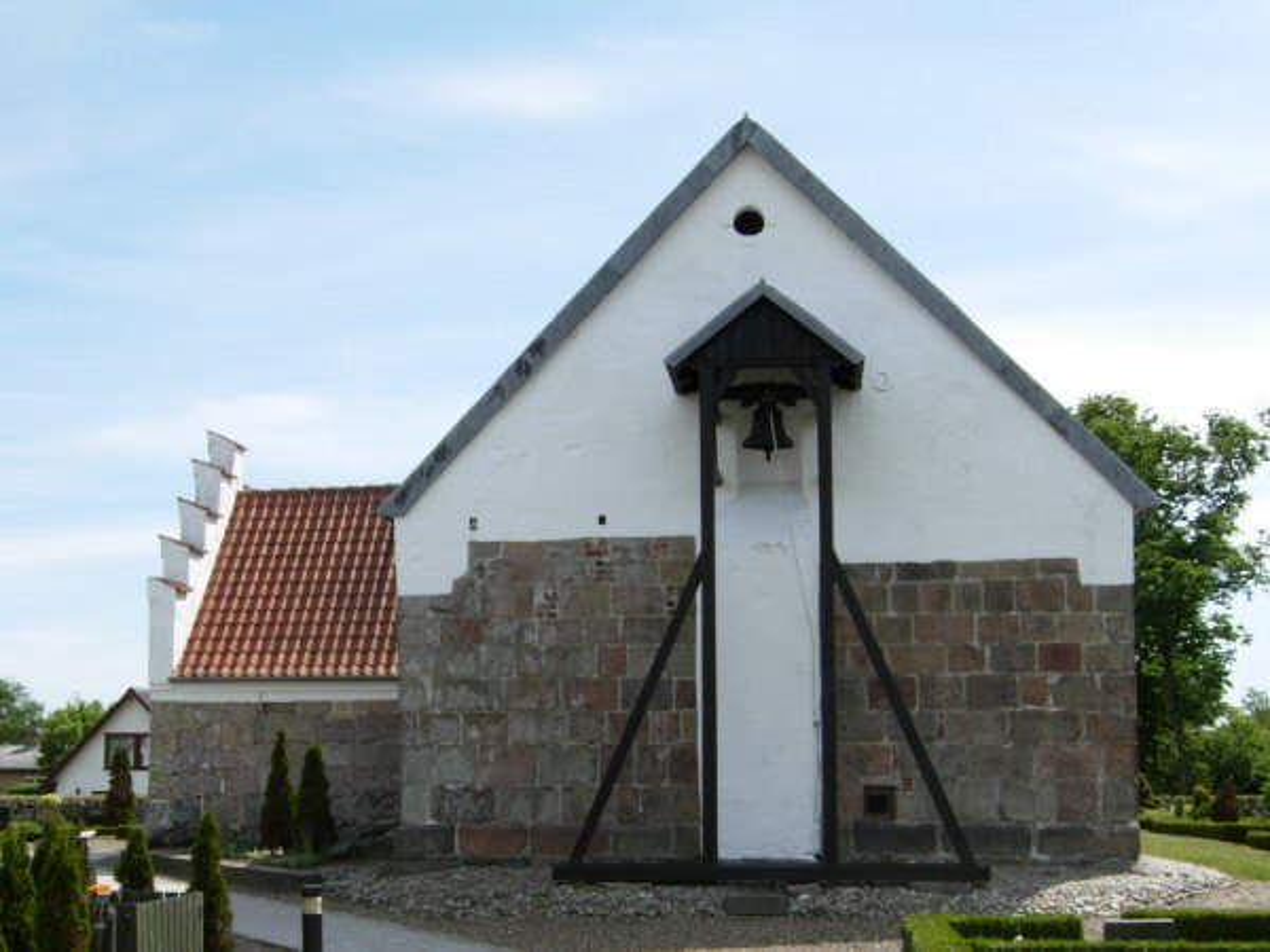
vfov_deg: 39.7
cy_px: 476
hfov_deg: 51.4
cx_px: 635
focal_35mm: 36
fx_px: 1321
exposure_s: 1/271
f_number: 6.1
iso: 50
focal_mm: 7.5
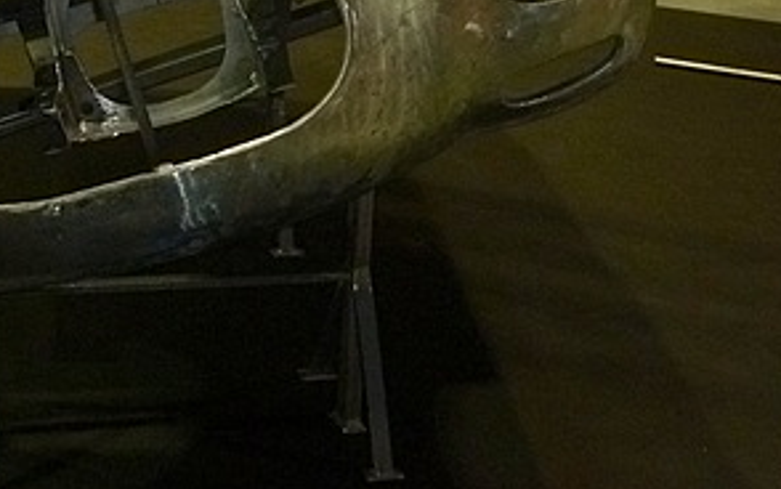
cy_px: -32
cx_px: 163
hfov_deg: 21.4
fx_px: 2044
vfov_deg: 13.4
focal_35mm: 96
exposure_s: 1/40
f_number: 4
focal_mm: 8.9
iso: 400
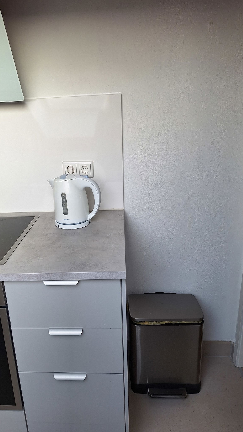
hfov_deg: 44.2
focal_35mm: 26
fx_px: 298
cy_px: 209
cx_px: 99
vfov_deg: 71.9
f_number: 1.8
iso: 40
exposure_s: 1/144
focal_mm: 5.54
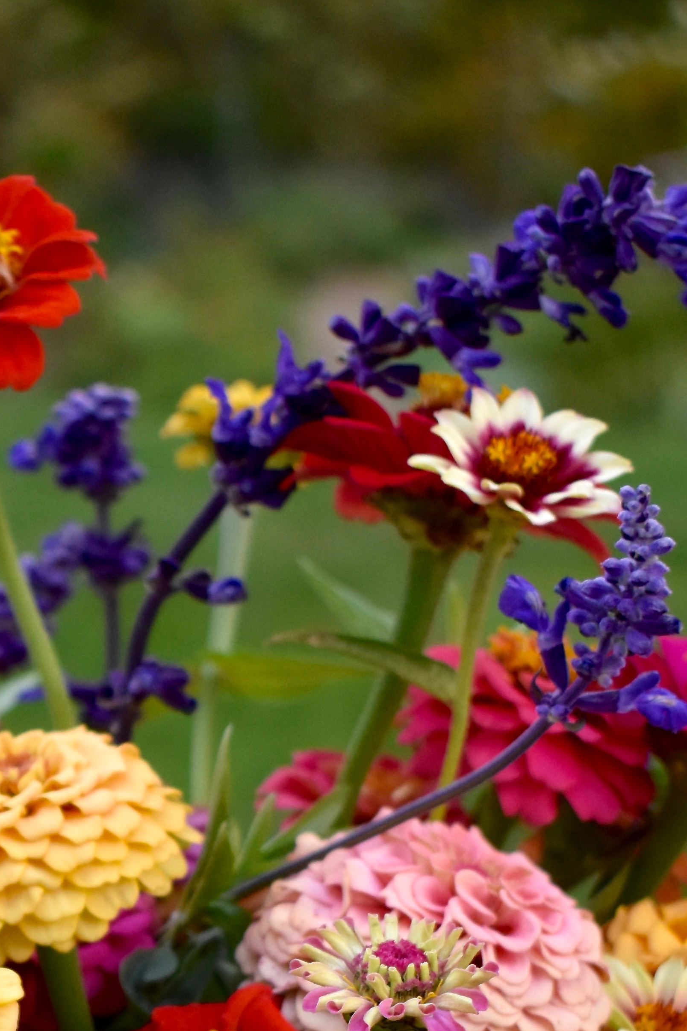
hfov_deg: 12.6
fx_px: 3099
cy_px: 1070
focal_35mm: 108
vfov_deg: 18.3
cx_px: 140
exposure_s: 1/250
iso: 800
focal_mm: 29
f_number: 4.2
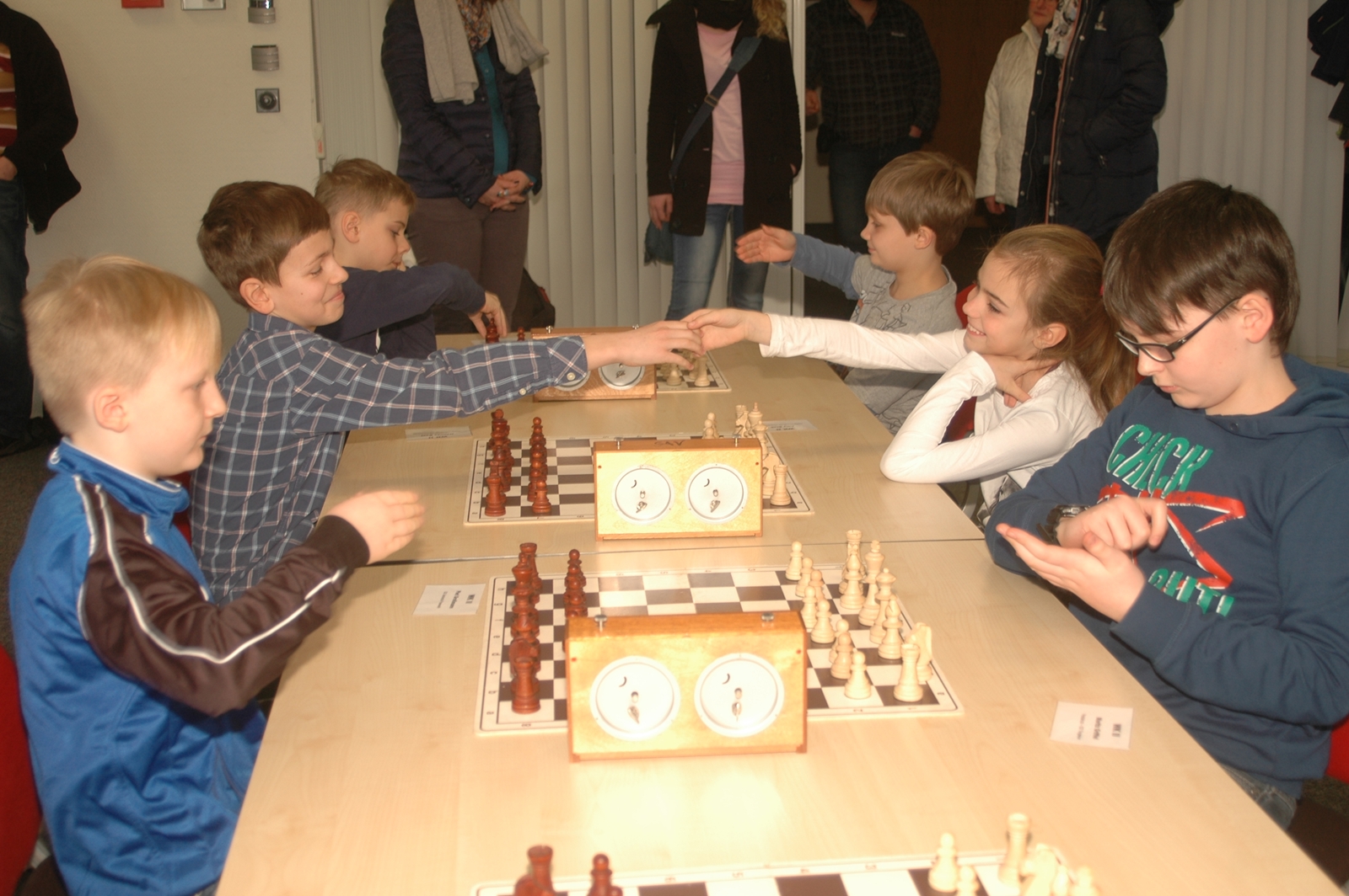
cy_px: 448
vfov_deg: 28.9
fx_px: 1741
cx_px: 674
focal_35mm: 46
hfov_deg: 42.4
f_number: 4.5
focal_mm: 31
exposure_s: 1/60
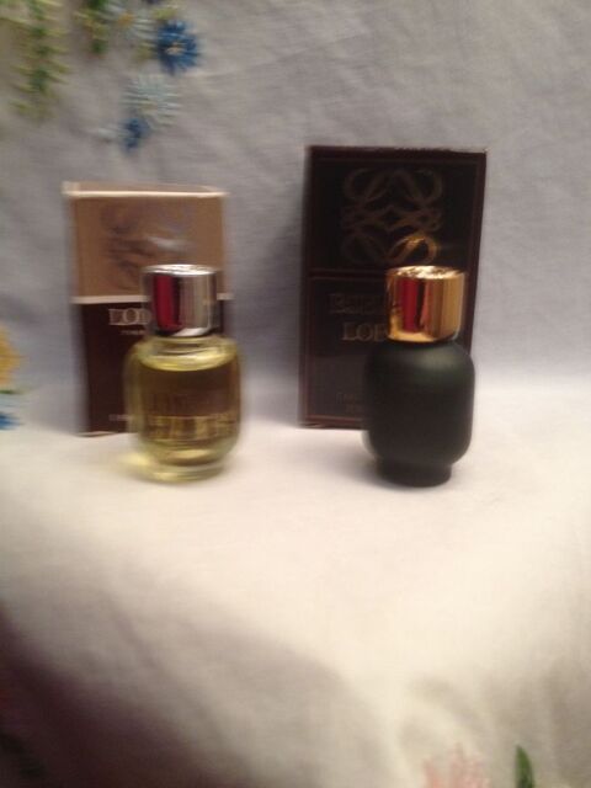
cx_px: 296
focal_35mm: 35
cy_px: 394
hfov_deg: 40.7
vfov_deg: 52.6
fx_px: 797
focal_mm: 4.28
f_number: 2.4
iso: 160
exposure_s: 1/20
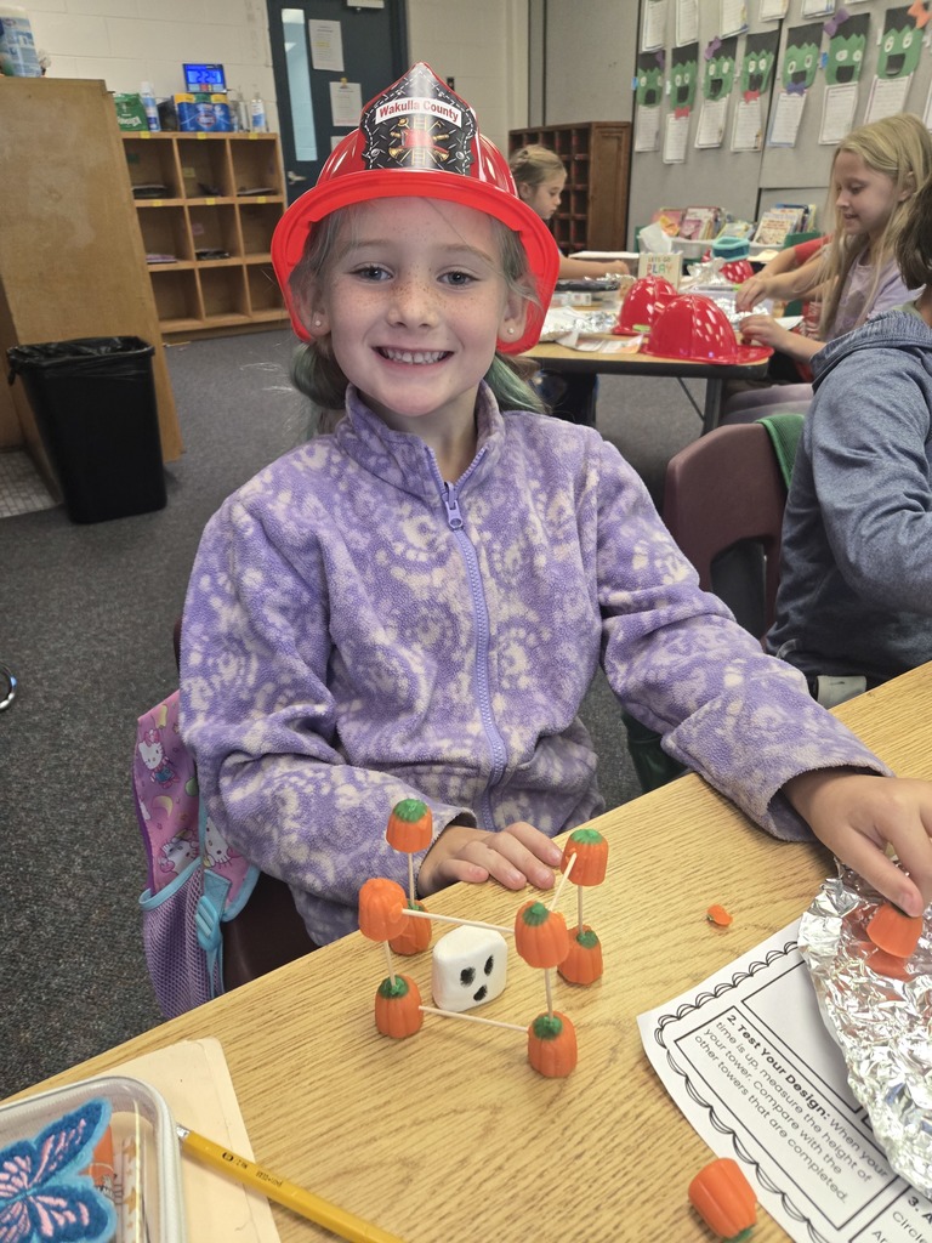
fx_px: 826
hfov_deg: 58.9
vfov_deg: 73.9
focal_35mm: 23
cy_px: 622
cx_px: 466
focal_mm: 5.4
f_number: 1.8
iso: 500
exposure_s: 1/120
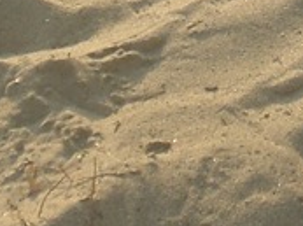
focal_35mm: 365
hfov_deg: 5.4
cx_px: 532
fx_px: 3188
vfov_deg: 4.0
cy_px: -403
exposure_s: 1/160
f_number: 4
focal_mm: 10.4
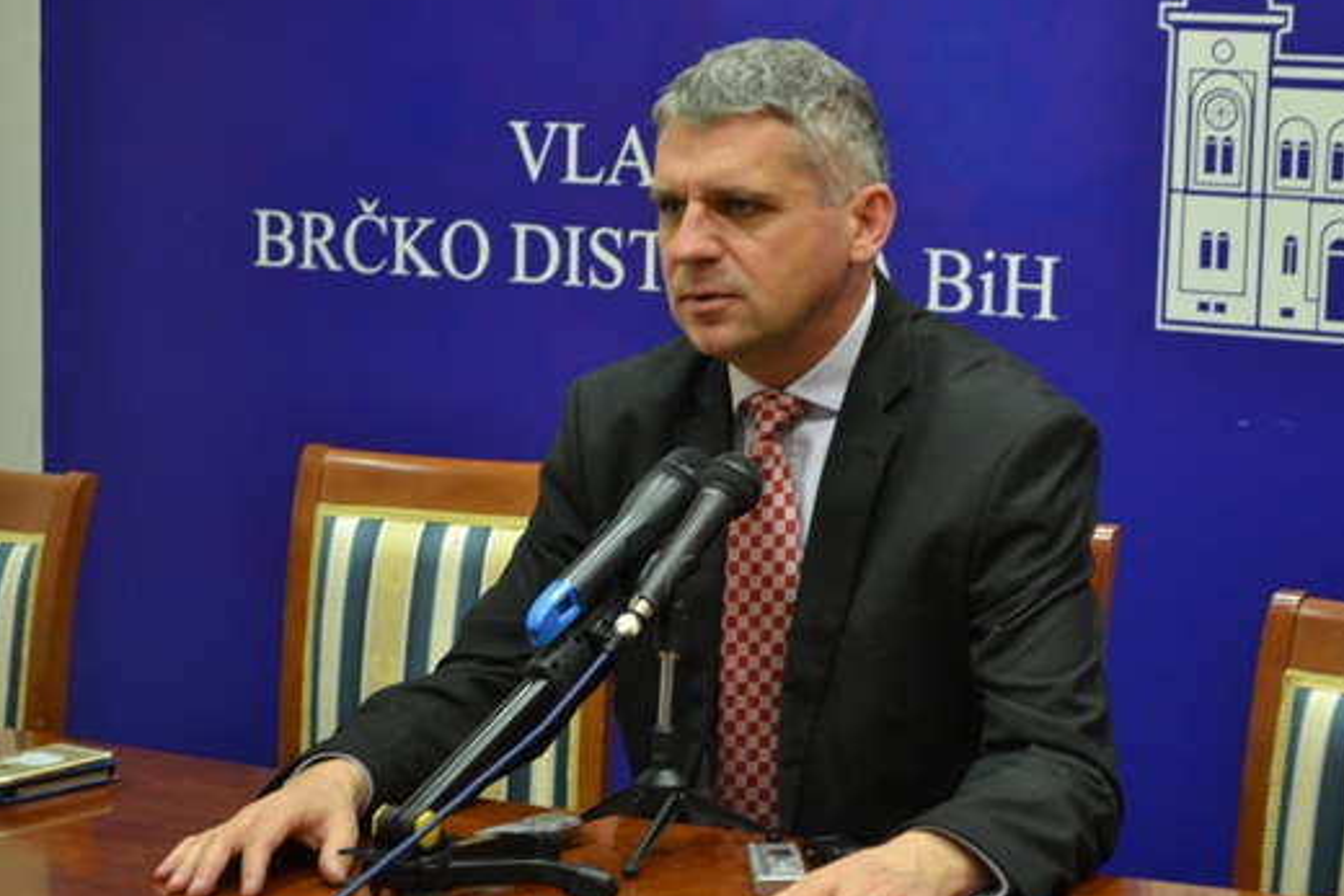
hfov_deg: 21.2
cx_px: 742
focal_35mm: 96
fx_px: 3585
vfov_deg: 14.3
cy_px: 510
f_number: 5.6
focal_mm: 52
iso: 640
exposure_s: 1/15
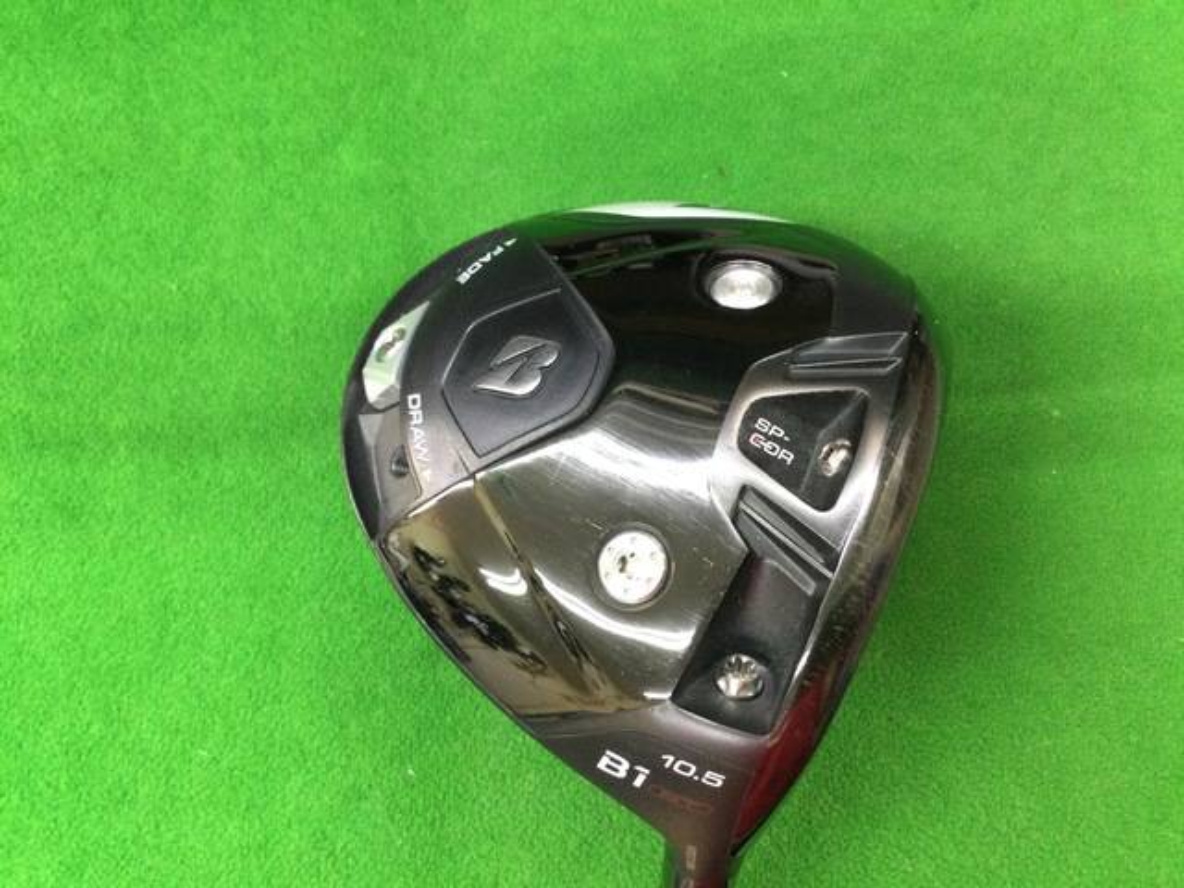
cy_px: 444
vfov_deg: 45.4
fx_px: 1060
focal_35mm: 31
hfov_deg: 58.4
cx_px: 592
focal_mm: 3.3
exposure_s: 1/24
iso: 200
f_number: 2.4
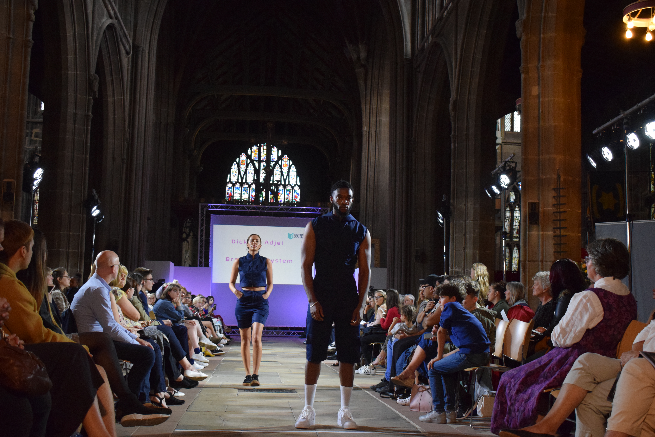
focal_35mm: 44
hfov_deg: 45.0
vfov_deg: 30.8
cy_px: 218
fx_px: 791
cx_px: 328
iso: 3200
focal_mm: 29
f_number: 4.2
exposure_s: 1/160
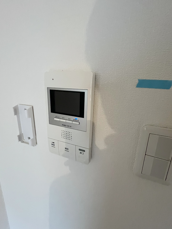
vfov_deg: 94.5
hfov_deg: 78.1
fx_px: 106
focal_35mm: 16
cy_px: 114
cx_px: 86
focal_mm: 1.54
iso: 500
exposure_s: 1/50
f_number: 2.4
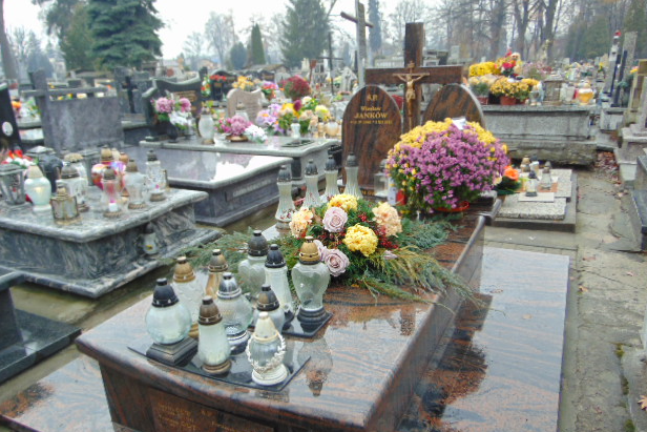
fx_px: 485
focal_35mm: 27
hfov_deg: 67.4
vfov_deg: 47.8
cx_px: 318
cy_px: 251
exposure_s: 1/60
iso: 80
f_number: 3
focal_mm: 4.5
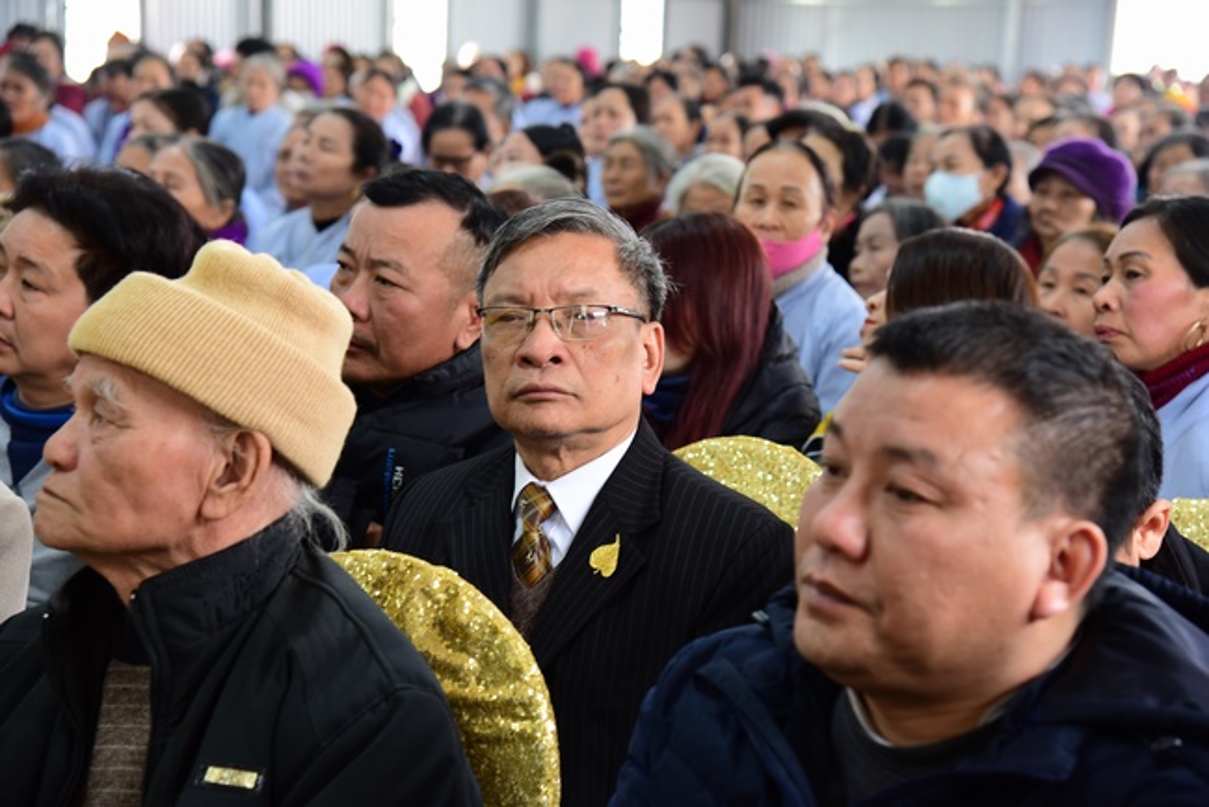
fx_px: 2621
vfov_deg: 17.5
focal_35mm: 78
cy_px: 404
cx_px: 604
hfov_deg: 26.0
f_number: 5.6
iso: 1250
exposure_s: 1/30
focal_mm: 78
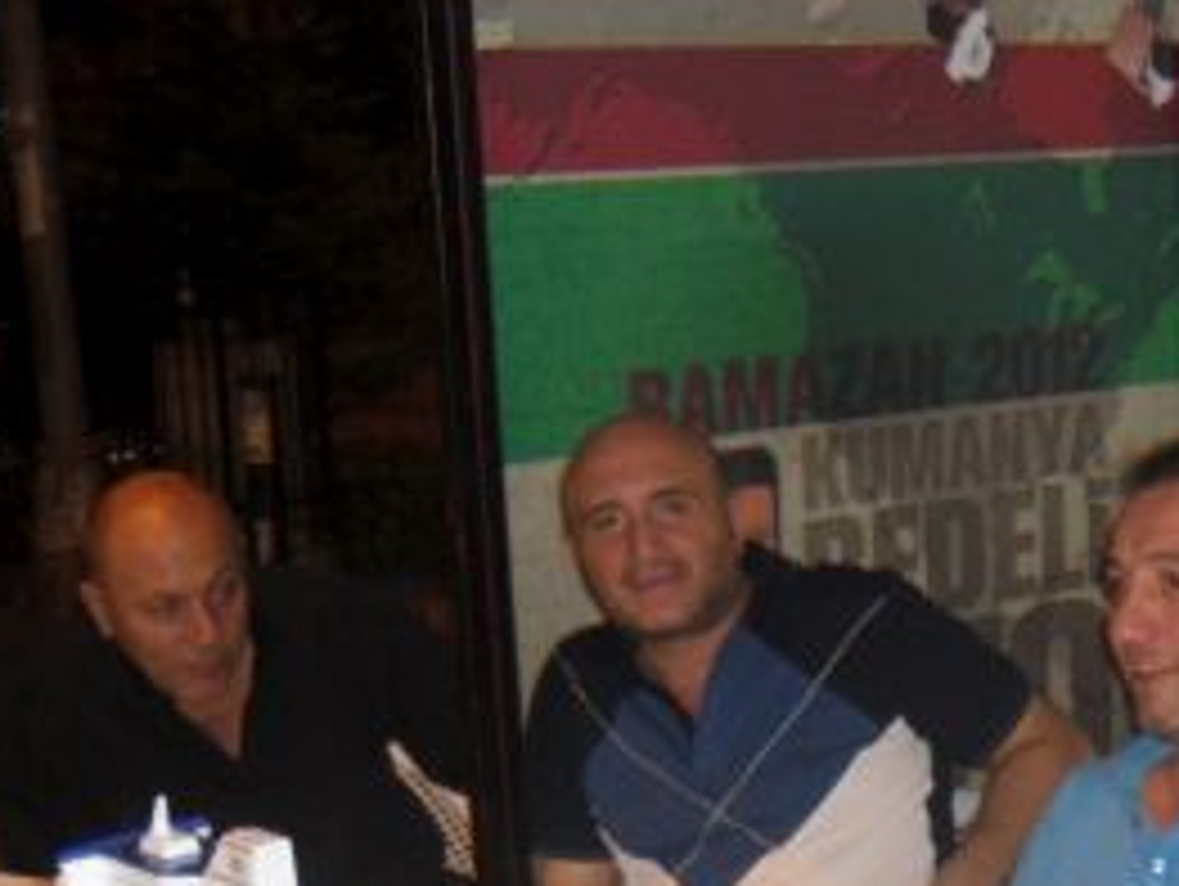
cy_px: 1075
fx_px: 2830
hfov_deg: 23.2
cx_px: 945
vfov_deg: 17.0
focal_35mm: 83
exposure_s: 1/45
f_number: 2.8
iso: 100
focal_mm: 6
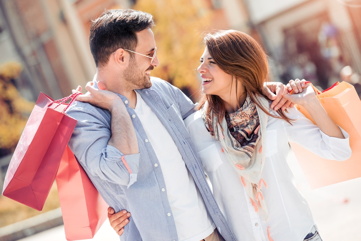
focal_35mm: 165
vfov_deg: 8.3
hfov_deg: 12.4
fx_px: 1655
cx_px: 180
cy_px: 120
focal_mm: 165
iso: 100
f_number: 4
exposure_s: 1/250
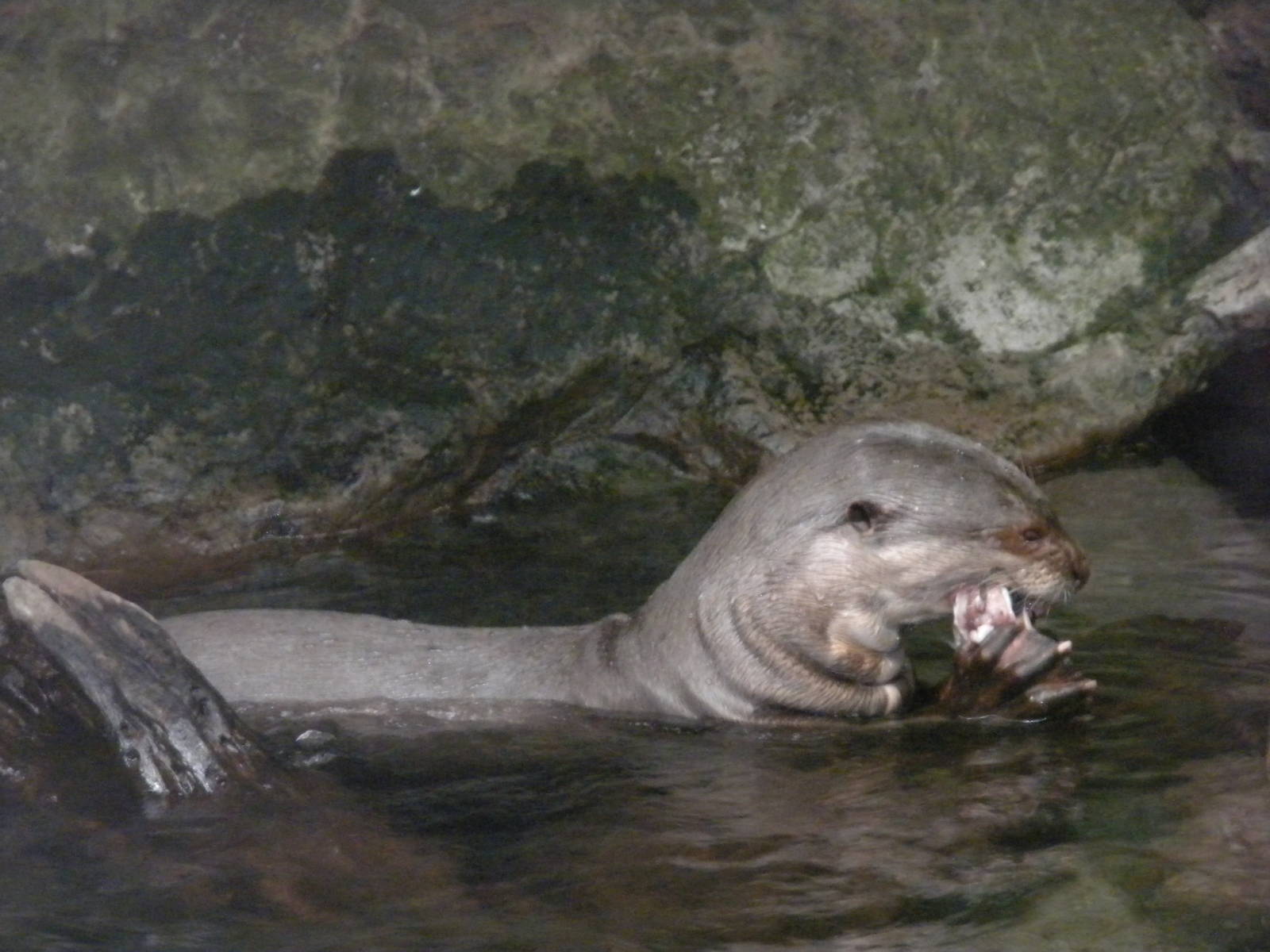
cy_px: 476
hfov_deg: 7.6
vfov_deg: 5.7
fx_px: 9539
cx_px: 635
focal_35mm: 260
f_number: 5.3
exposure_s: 1/30
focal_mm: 46.2
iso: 800
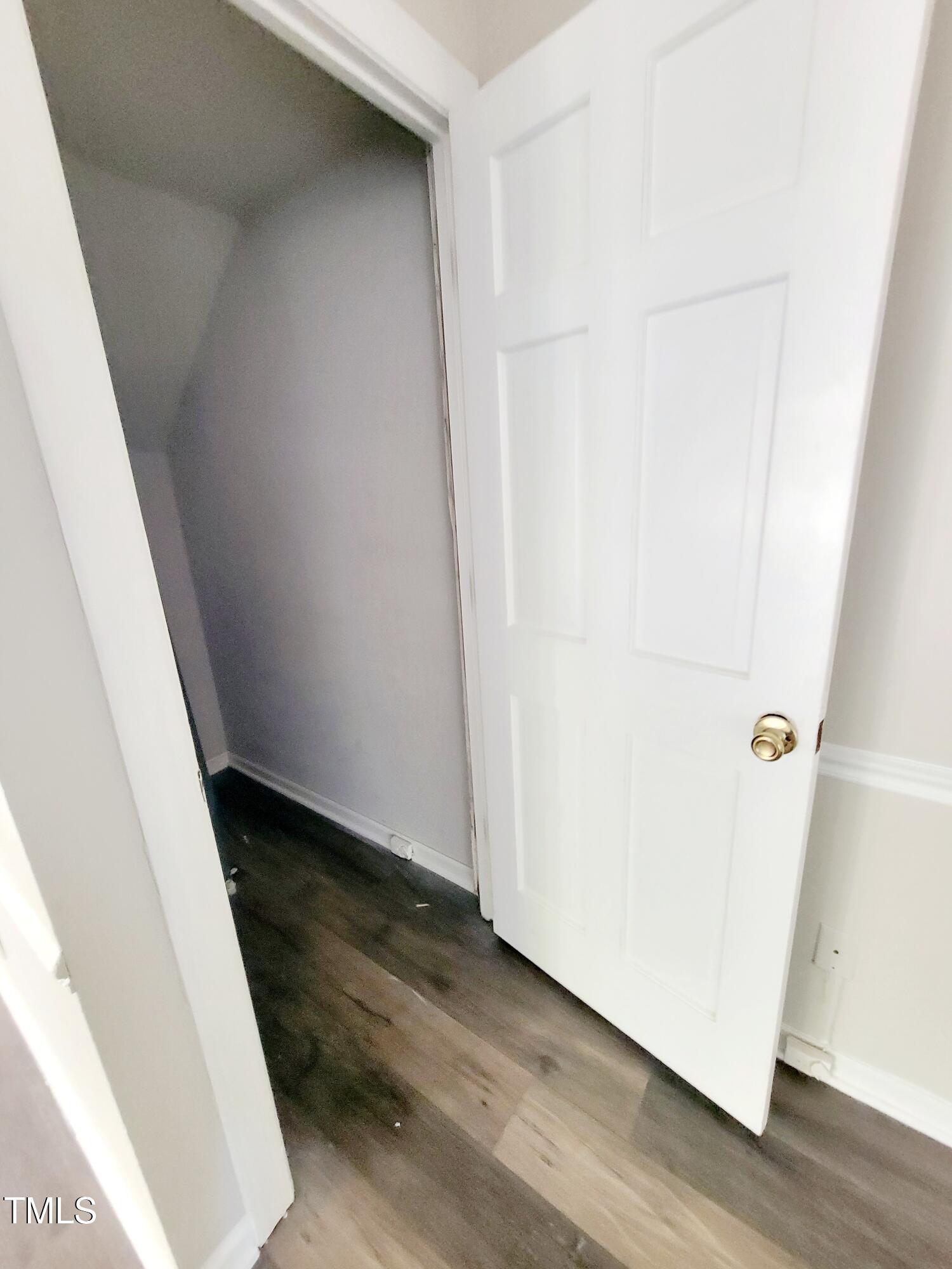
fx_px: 477
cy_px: 634
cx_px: 476
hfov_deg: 89.9
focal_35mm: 13
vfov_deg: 106.2
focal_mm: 2.2
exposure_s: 1/24
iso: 1000
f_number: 2.2
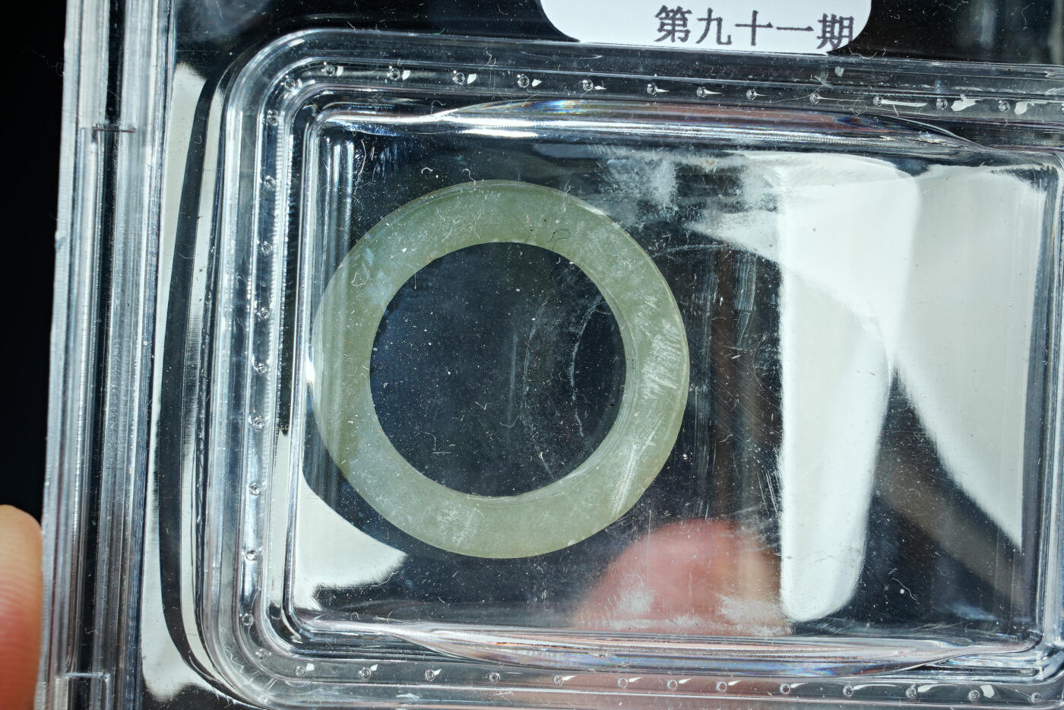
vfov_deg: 8.7
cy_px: 355
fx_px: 4641
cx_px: 532
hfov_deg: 13.1
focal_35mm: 157
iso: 100
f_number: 18
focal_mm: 105
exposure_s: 1/160
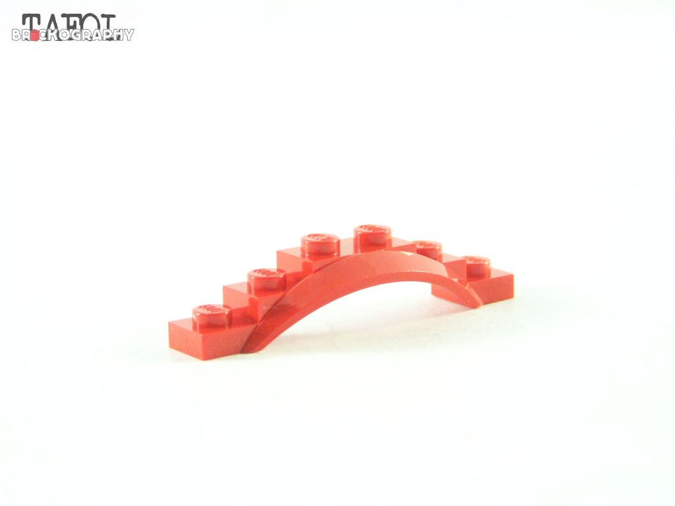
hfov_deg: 16.8
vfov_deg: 12.7
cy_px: 253
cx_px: 338
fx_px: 2281
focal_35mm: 117
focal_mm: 19.4
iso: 400
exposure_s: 1/60
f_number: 3.2
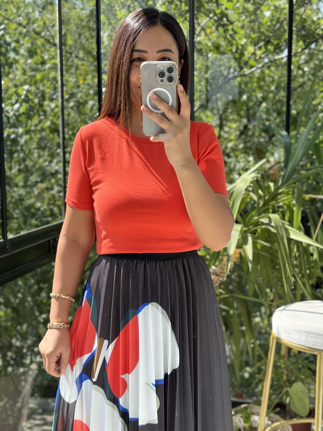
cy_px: 216
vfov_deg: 39.7
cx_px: 162
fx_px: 597
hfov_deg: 30.3
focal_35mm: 48
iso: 64
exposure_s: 1/285
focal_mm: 6.76
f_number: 1.78
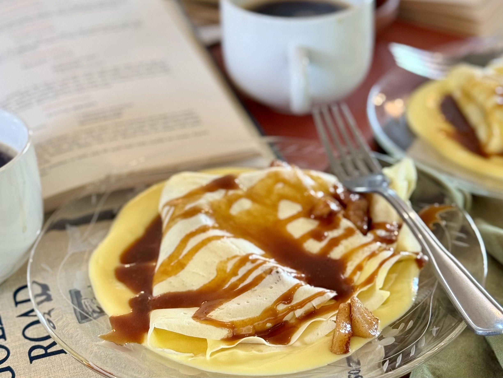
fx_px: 697
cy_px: 189
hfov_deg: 39.7
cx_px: 252
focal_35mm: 48
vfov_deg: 30.3
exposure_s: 1/60
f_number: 1.78
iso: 160
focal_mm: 6.76
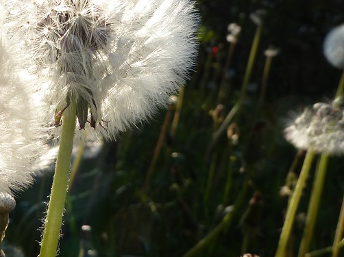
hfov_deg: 35.1
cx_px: 27
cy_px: 82
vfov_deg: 28.3
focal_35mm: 51
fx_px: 507
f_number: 4
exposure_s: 1/200
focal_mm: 4.1
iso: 80
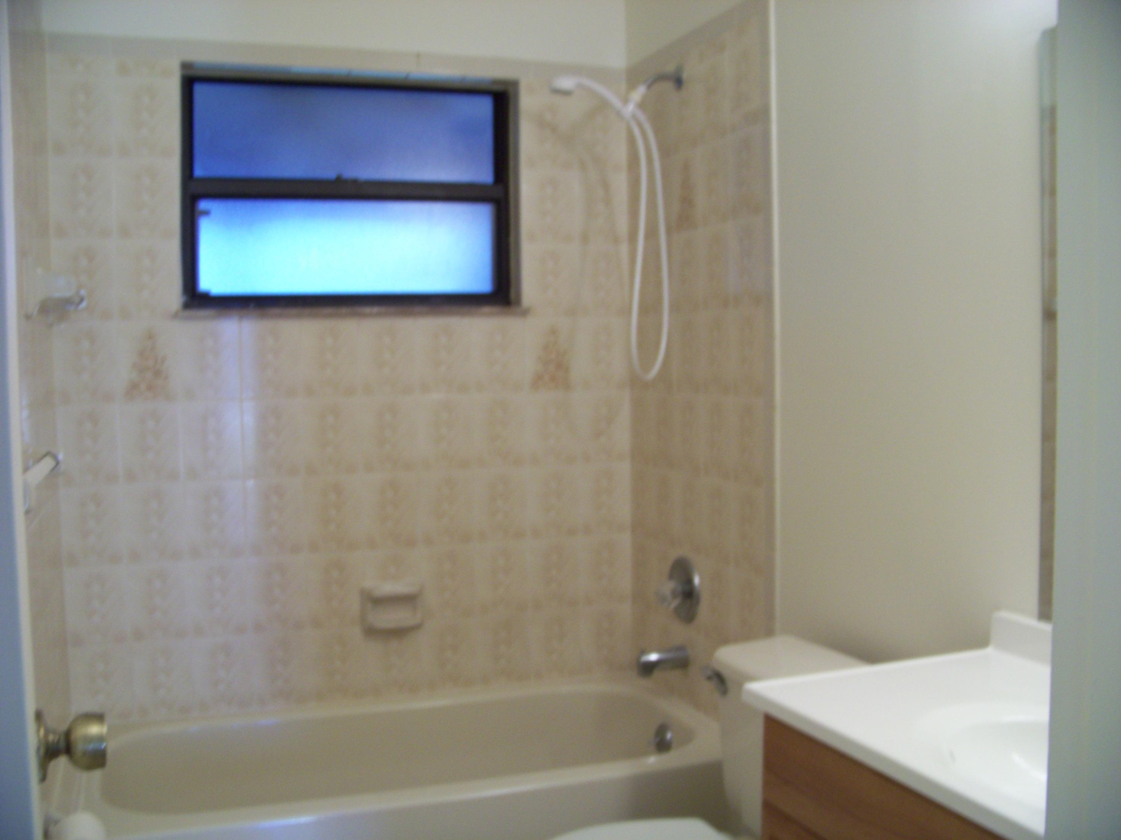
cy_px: 420
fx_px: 1166
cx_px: 560
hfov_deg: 51.4
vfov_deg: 39.7
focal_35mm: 36
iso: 127
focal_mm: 5.85
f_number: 2.8
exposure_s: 1/30
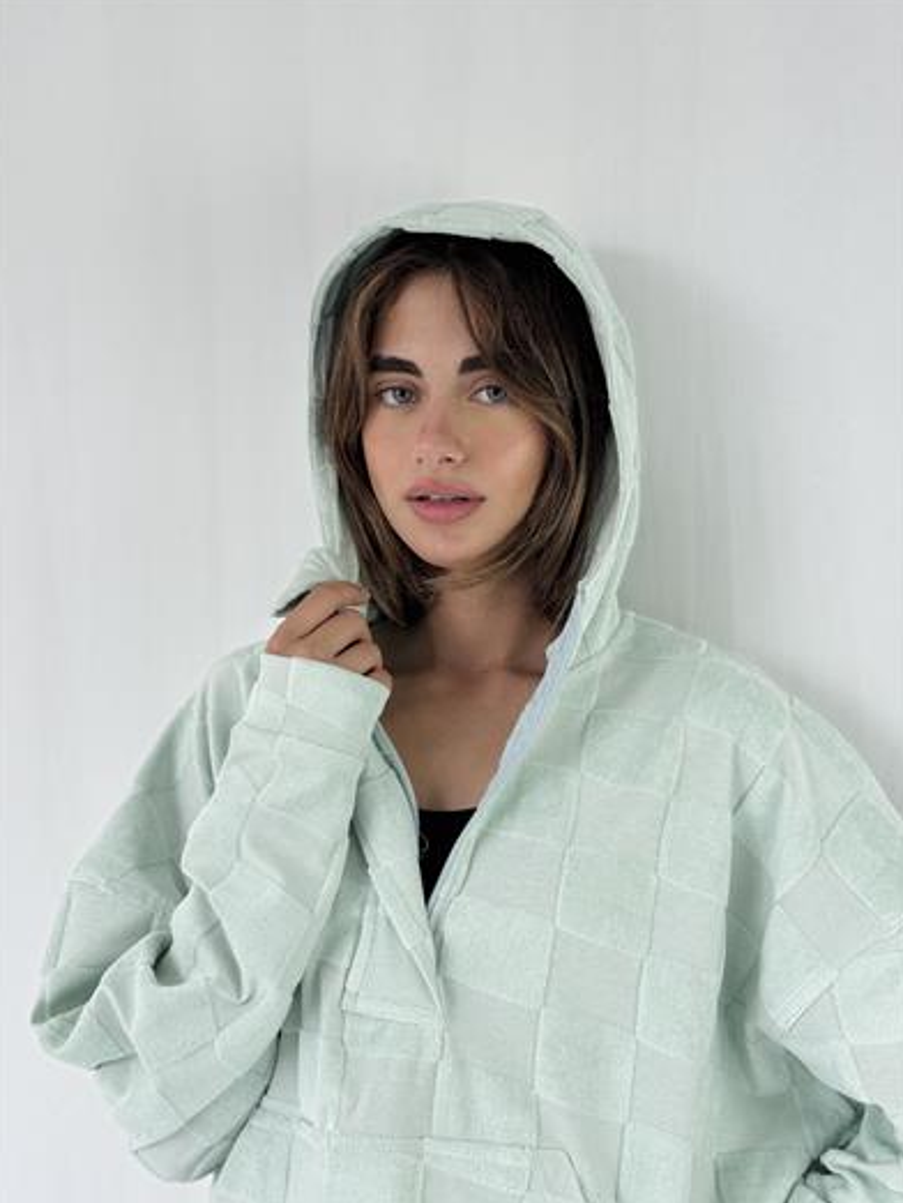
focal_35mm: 49
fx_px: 1703
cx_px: 452
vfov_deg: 38.9
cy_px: 605
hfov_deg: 29.7
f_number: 1.78
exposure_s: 1/147
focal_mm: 6.76
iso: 50
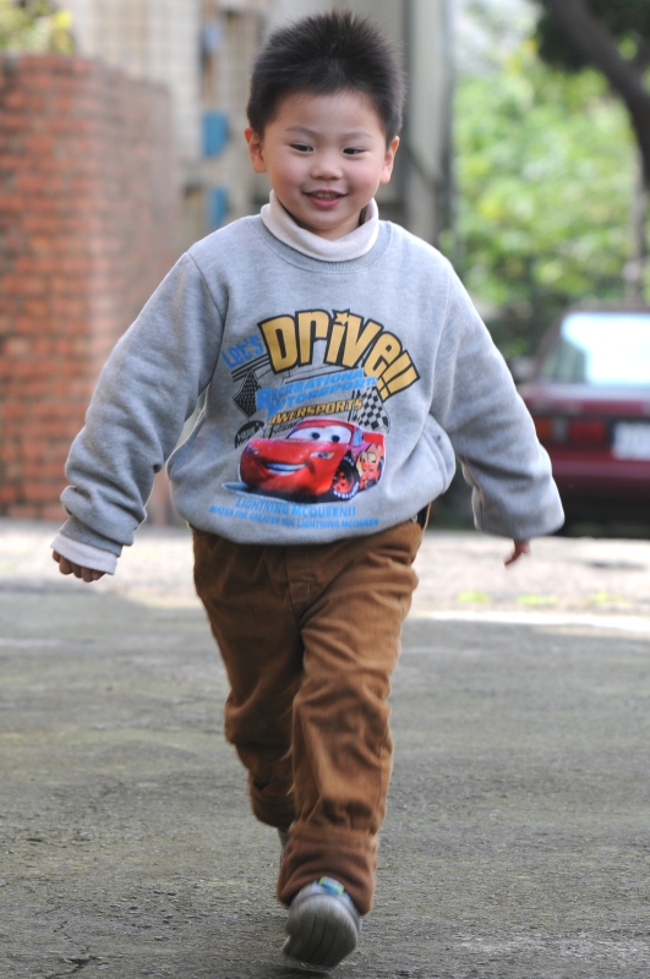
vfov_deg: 10.2
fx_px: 5501
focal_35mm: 202
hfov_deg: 6.8
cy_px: 490
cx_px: 325
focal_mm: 135
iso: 200
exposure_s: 1/160
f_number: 6.3
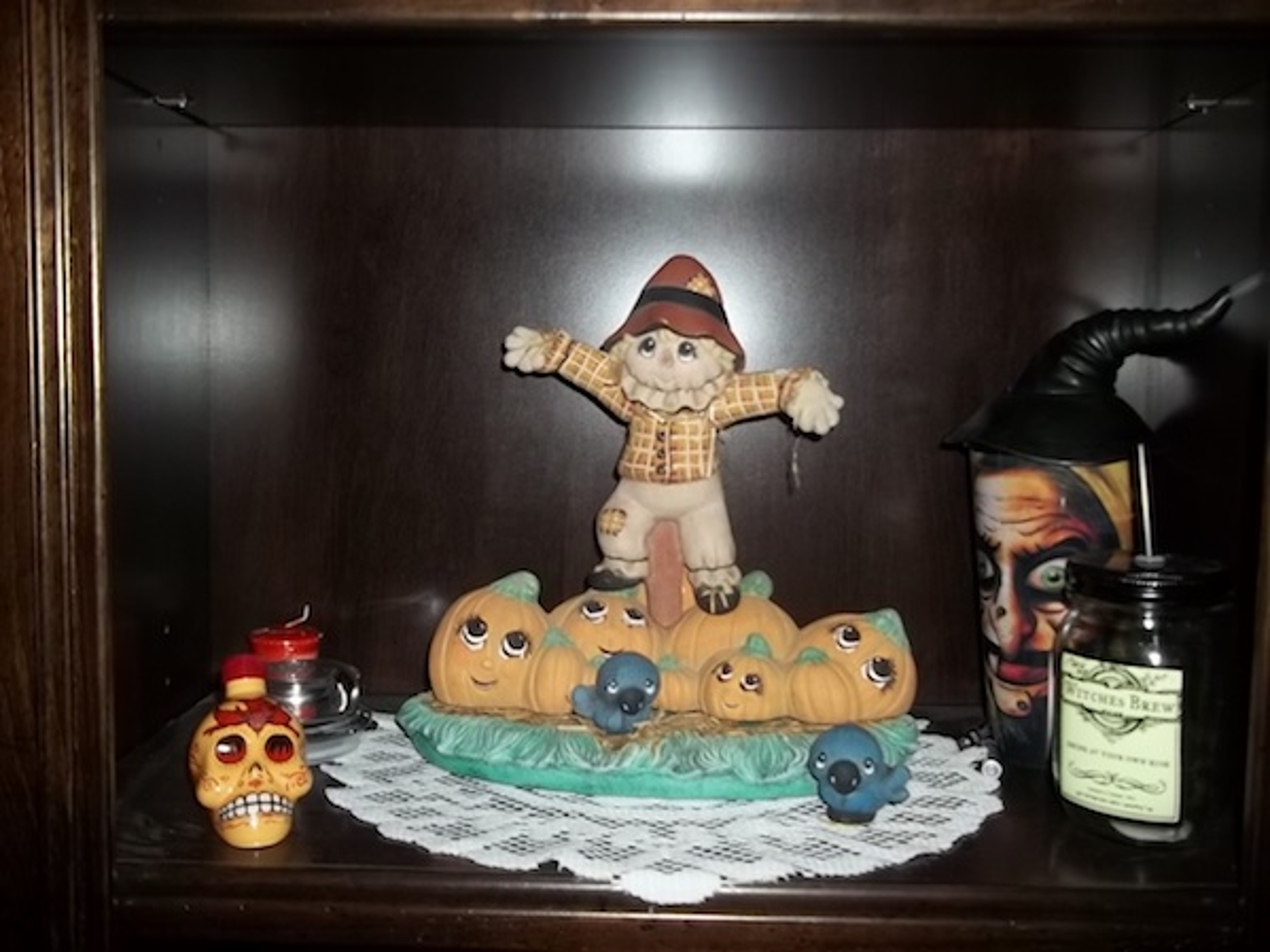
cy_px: 476
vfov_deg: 44.1
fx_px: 1174
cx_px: 635
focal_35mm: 32
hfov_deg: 56.8
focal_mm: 5.7
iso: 64
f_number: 2.9
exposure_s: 1/30
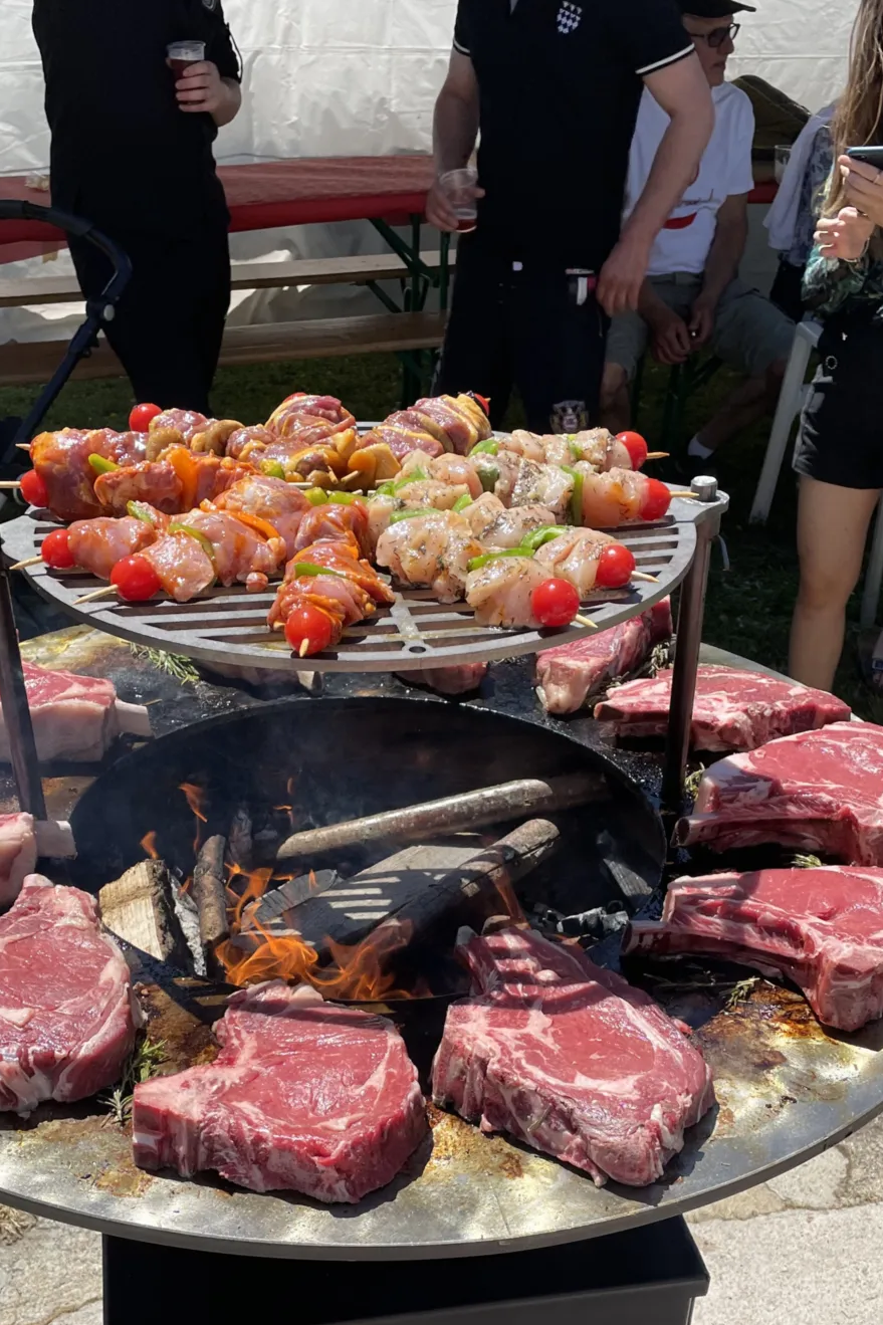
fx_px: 1509
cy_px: 908
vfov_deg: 46.5
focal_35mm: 41
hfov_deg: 32.6
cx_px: 400
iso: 32
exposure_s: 1/2681
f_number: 1.6
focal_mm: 4.2
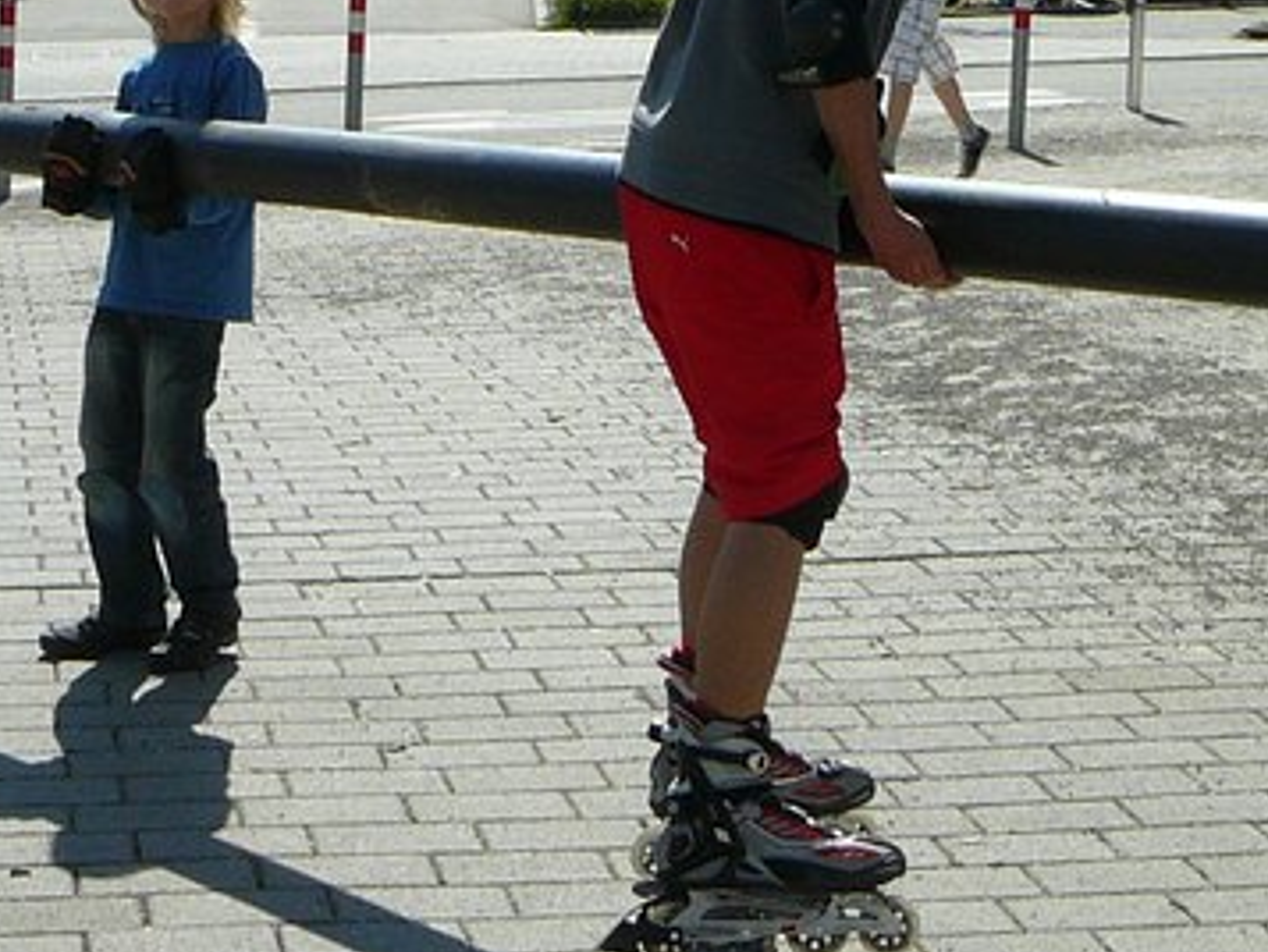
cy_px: 465
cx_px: 835
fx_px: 3591
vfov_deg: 15.1
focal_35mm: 98
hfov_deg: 20.0
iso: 80
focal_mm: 5.2
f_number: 5
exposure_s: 1/500
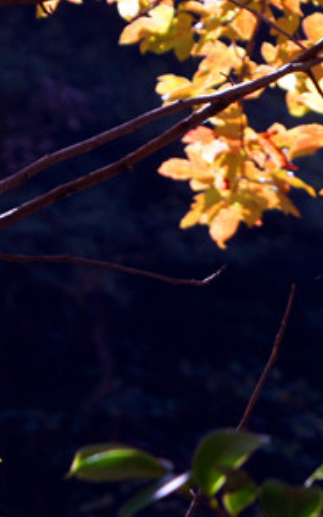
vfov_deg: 8.2
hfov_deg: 5.1
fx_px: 3619
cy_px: 212
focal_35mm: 257
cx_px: 444
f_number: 5.6
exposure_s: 1/160
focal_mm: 55
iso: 125
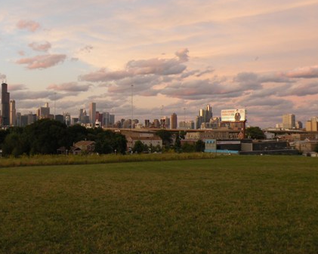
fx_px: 461
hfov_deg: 37.1
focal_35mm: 49
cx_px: 81
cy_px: 104
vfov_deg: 30.8
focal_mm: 5.8
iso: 88
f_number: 3.2
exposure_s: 1/61.1
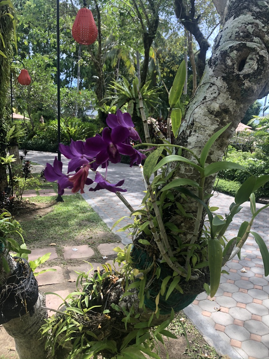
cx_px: 134
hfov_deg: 49.7
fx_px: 290
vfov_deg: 63.4
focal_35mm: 28
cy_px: 180
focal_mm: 3.99
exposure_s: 1/235
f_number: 1.8
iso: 20
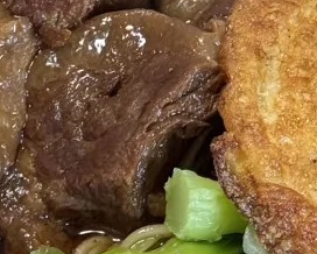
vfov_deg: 6.1
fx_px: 2328
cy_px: -220
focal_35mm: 248
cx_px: 304
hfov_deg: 7.8
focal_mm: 6.76
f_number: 1.78
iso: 200
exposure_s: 1/50
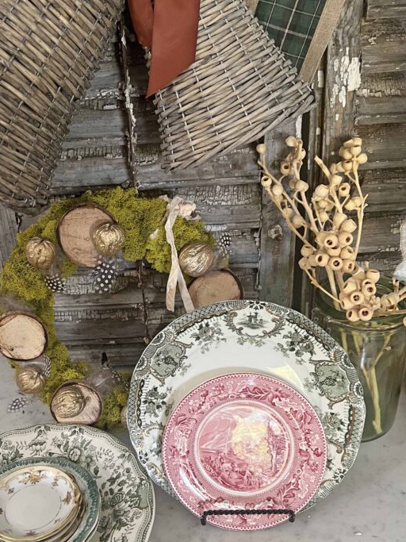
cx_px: 162
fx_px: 610
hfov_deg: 36.7
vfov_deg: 47.7
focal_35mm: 39
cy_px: 309
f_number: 1.5
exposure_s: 1/60
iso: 200
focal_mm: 5.7
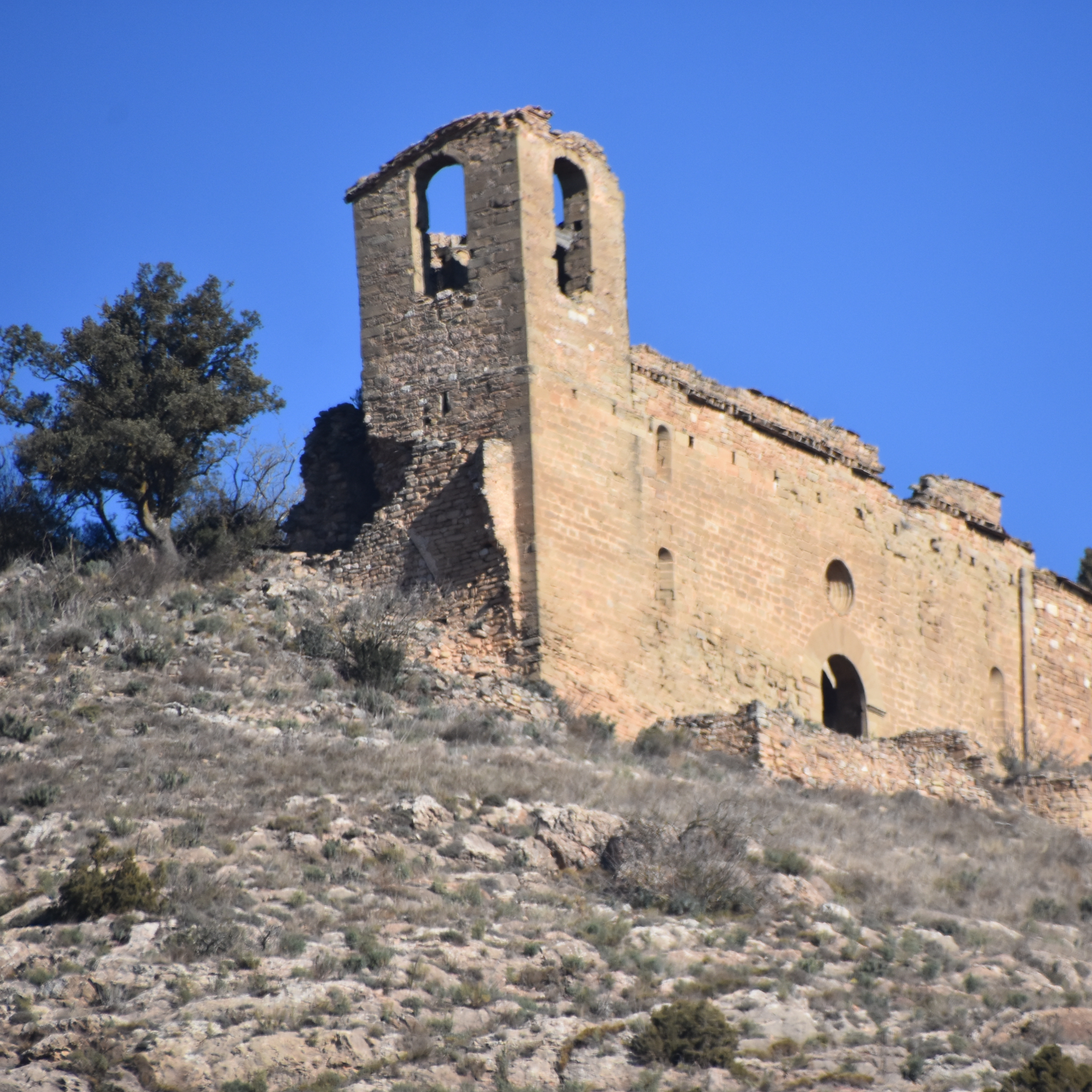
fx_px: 20486
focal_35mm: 574
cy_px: 546
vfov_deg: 3.1
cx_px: 666
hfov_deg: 3.1
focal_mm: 300
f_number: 6.3
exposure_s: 1/2000
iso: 500
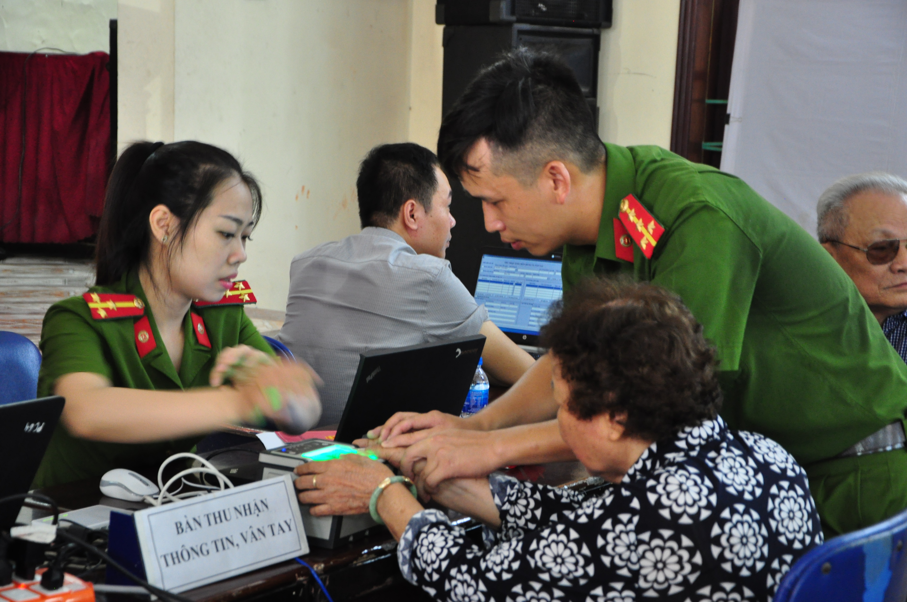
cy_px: 301
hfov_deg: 27.0
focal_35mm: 75
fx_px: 1887
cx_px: 454
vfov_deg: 18.1
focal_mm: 50
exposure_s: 1/15
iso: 1250
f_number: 5
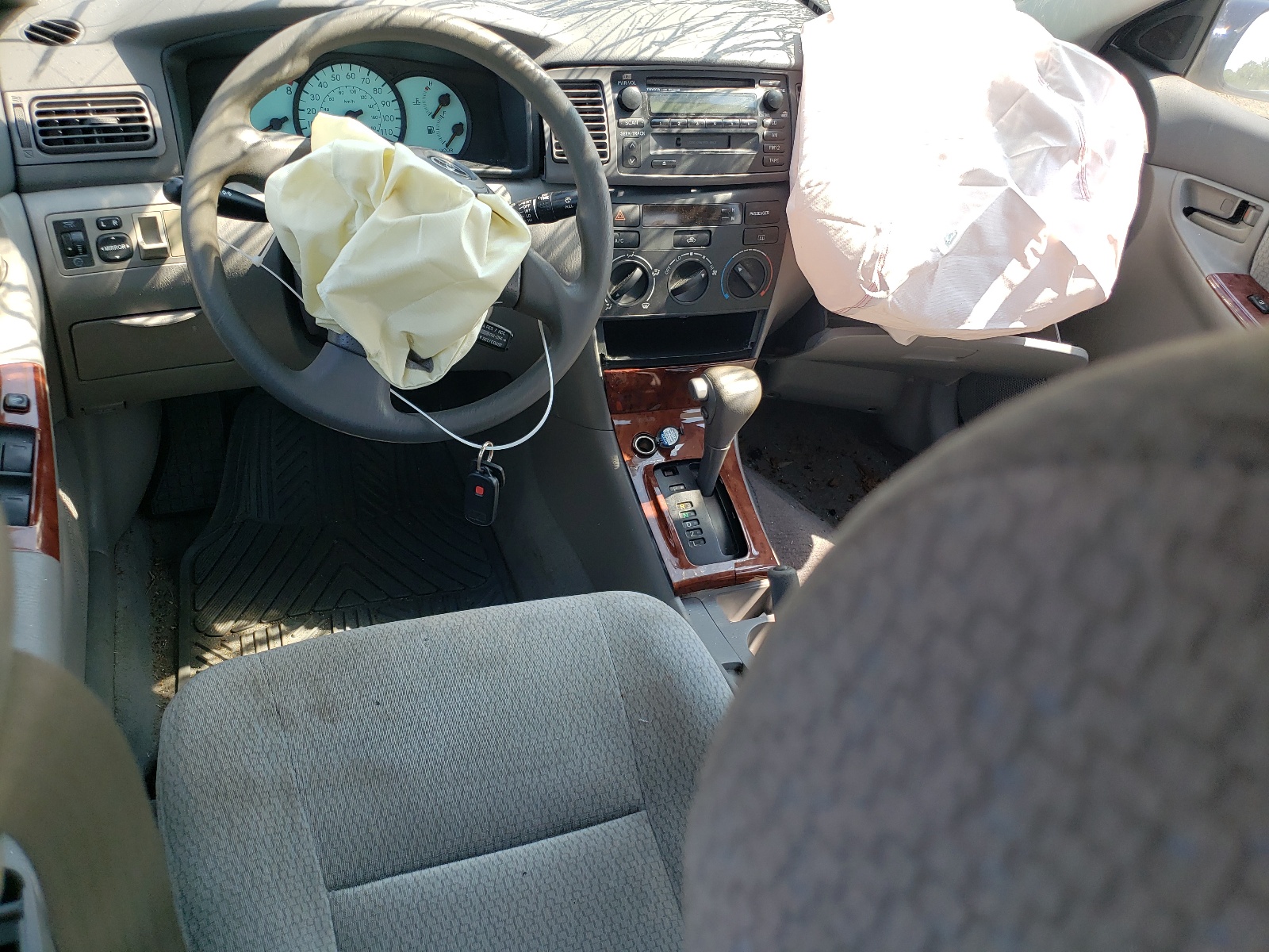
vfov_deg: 53.1
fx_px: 953
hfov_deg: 67.3
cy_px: 476
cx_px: 634
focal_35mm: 26
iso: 50
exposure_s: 1/435
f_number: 1.5
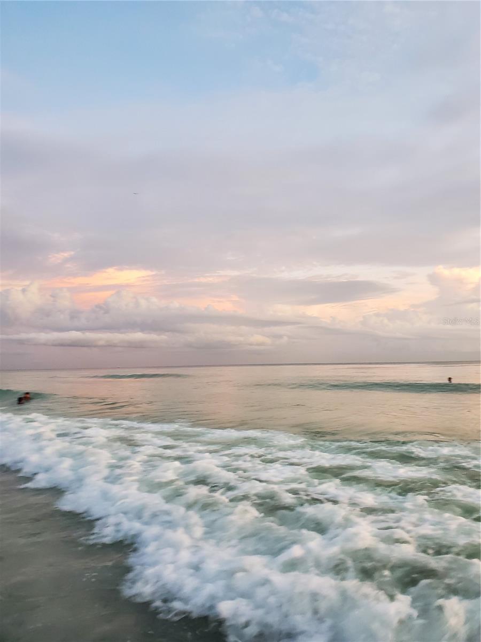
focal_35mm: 26
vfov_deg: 67.3
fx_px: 482
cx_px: 240
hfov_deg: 53.1
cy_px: 321
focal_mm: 4.3
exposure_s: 1/60
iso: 250
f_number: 2.4
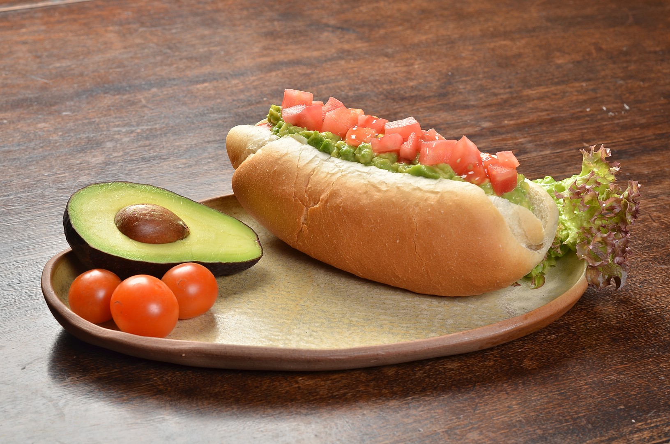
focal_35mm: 75
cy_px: 222
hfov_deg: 27.0
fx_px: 1393
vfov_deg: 18.1
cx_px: 335
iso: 100
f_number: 11
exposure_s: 1/160
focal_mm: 50
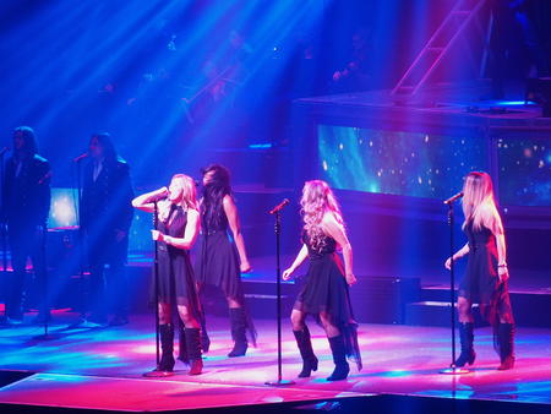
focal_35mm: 300
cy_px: 207
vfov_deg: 5.0
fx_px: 4778
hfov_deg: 6.6
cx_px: 276
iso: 640
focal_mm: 64.3
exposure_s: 1/125
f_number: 2.8
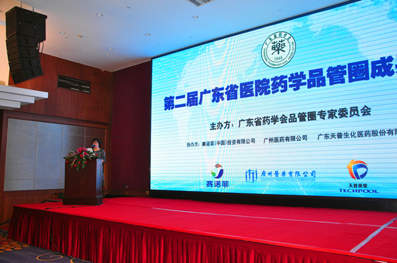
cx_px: 198
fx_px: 347
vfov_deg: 41.6
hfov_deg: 59.6
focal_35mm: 32
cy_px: 132
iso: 500
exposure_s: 1/200
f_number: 4
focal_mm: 21
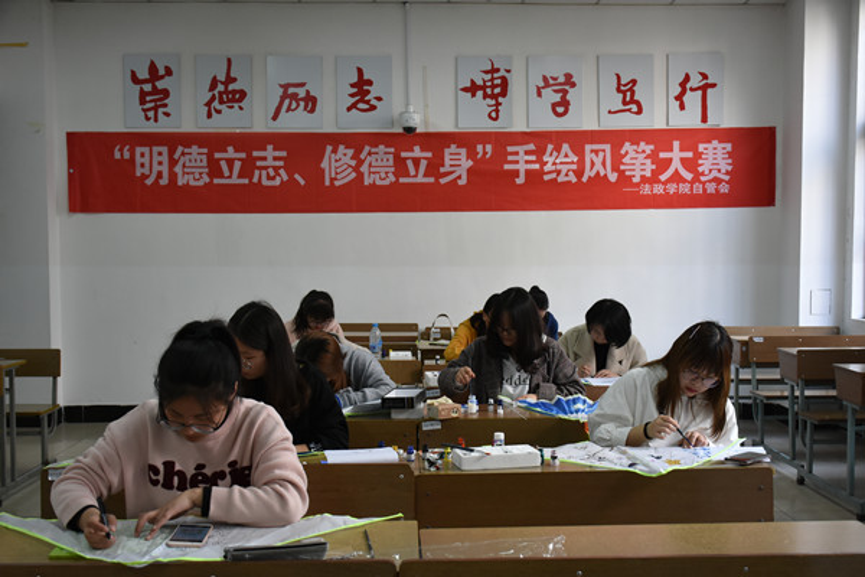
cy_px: 288
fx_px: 937
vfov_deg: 34.2
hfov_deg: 49.6
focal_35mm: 39
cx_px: 432
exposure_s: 1/100
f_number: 5
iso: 800
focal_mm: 26
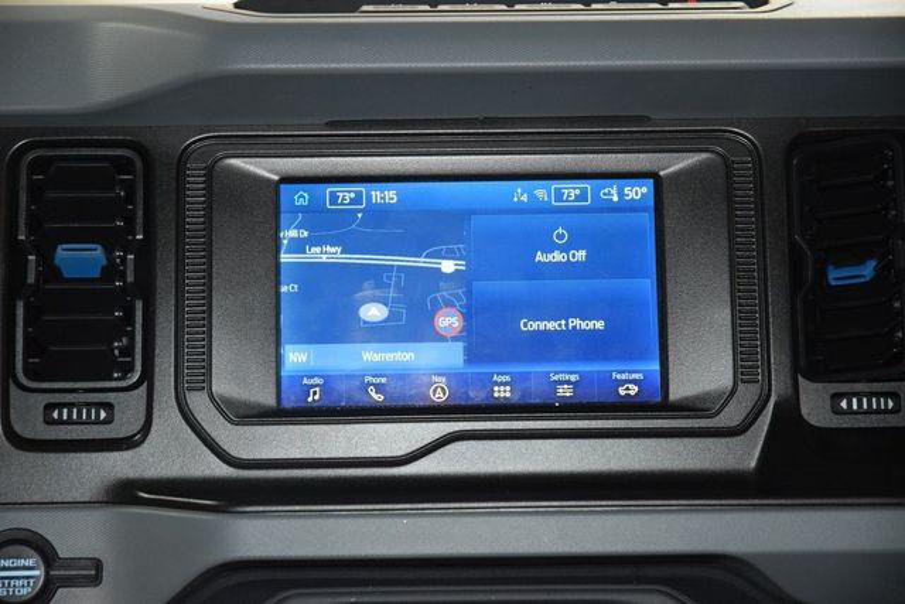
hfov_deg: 19.5
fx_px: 2640
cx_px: 452
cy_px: 302
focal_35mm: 105
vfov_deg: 13.0
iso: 3200
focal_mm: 70
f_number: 4.5
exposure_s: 1/50
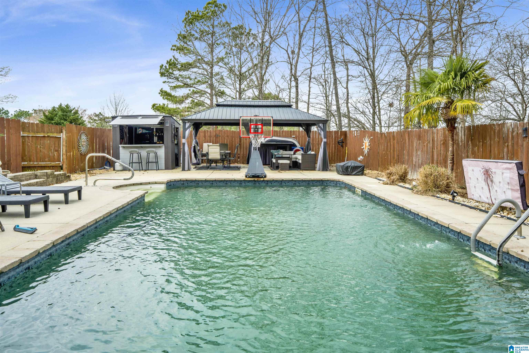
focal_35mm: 23
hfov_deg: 76.1
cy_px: 176
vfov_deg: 55.1
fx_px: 338
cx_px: 264
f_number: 14
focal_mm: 23
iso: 320
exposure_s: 1/160
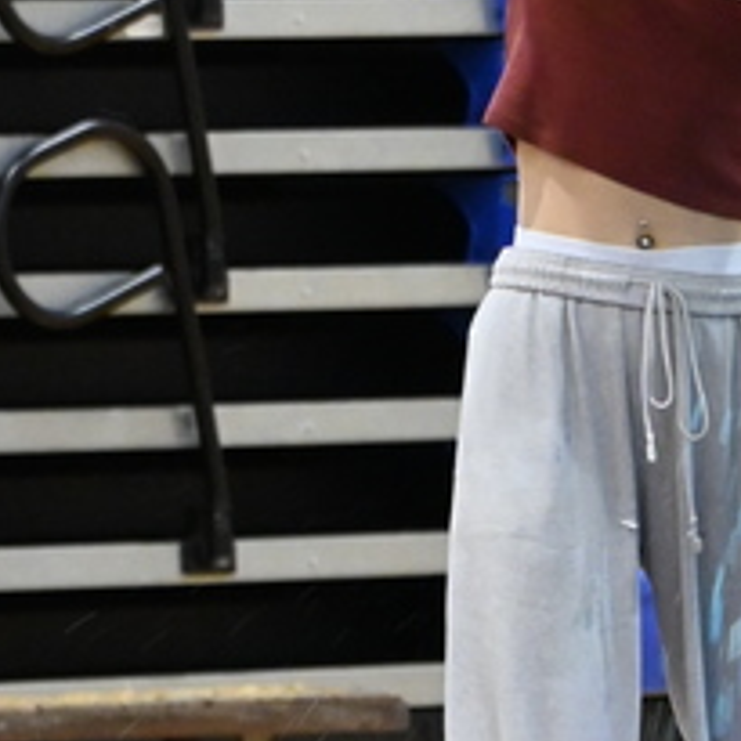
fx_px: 16205
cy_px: 802
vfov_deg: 2.6
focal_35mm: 669
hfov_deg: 2.6
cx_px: 1068
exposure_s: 1/80
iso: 3200
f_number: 6.7
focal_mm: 105
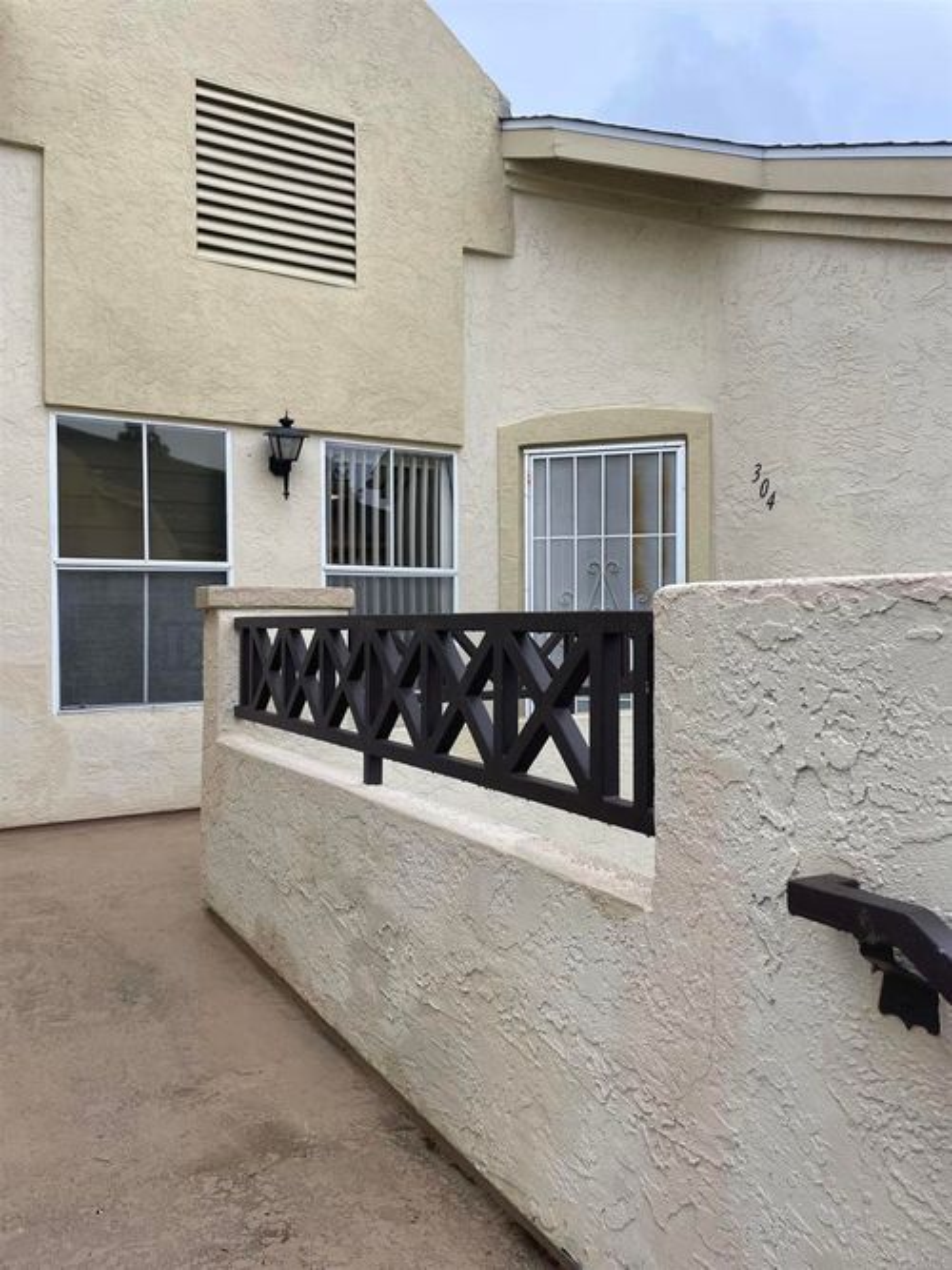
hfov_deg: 53.0
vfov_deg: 67.3
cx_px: 476
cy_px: 635
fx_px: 954
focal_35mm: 26
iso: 32
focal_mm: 4.2
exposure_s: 1/437
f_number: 1.6
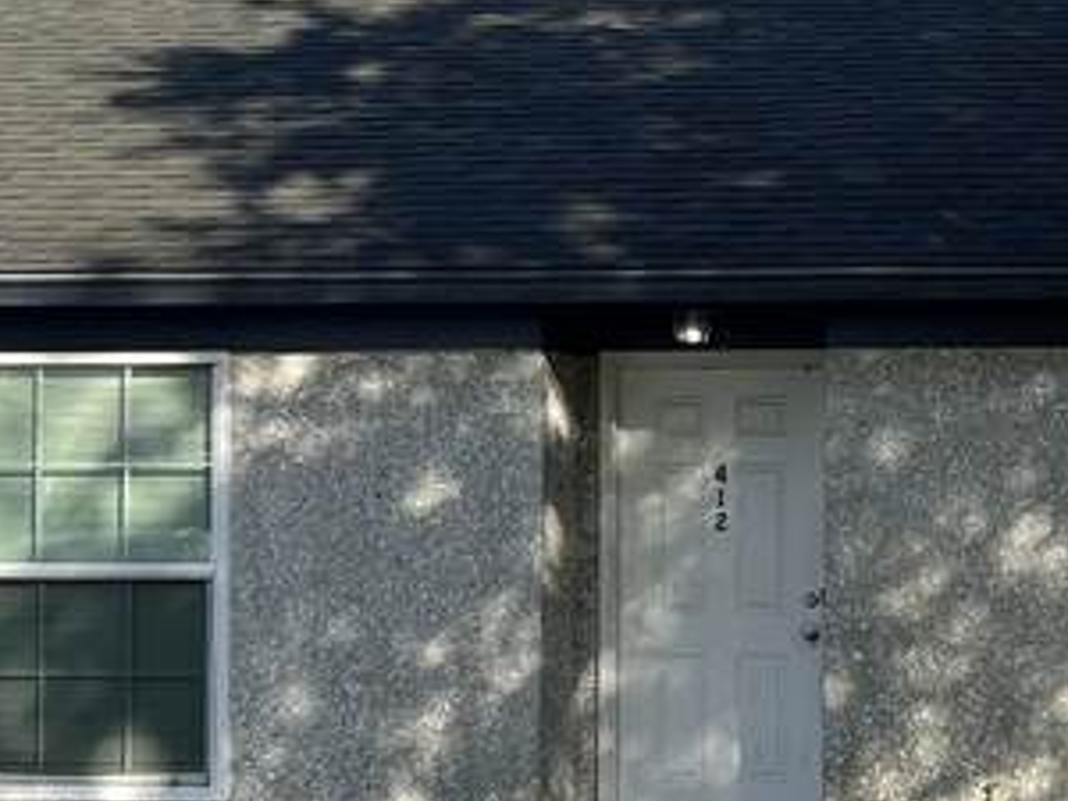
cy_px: 271
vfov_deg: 13.3
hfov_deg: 17.6
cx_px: 872
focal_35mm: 111
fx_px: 3425
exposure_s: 1/2994
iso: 50
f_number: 1.5
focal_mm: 5.7
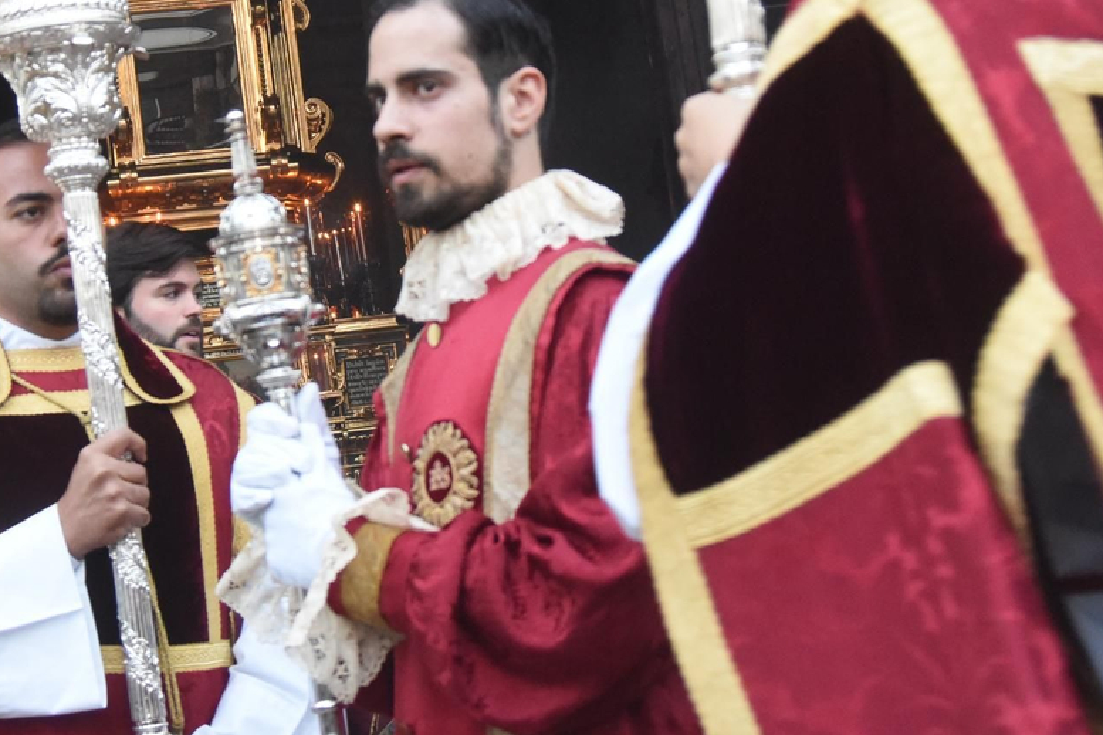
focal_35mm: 70
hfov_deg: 28.6
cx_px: 329
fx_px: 2145
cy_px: 126
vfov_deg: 19.2
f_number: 6.3
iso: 5600
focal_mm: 34
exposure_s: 1/125
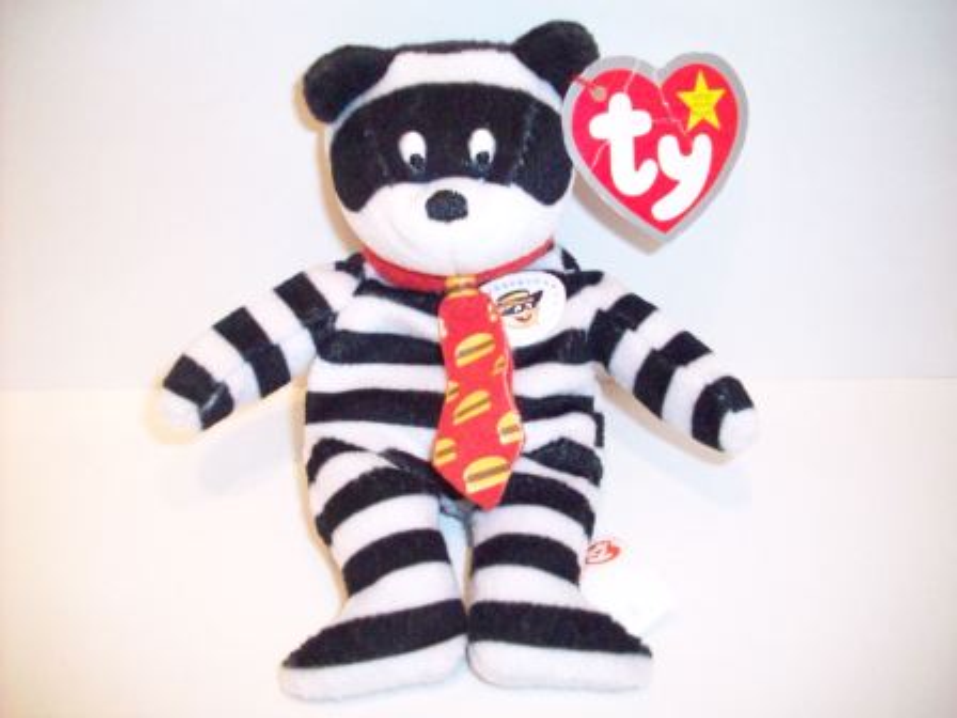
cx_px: 478
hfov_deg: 50.1
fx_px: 1023
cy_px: 359
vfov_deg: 38.7
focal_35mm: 37
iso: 732
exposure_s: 1/128
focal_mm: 6.2
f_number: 2.8
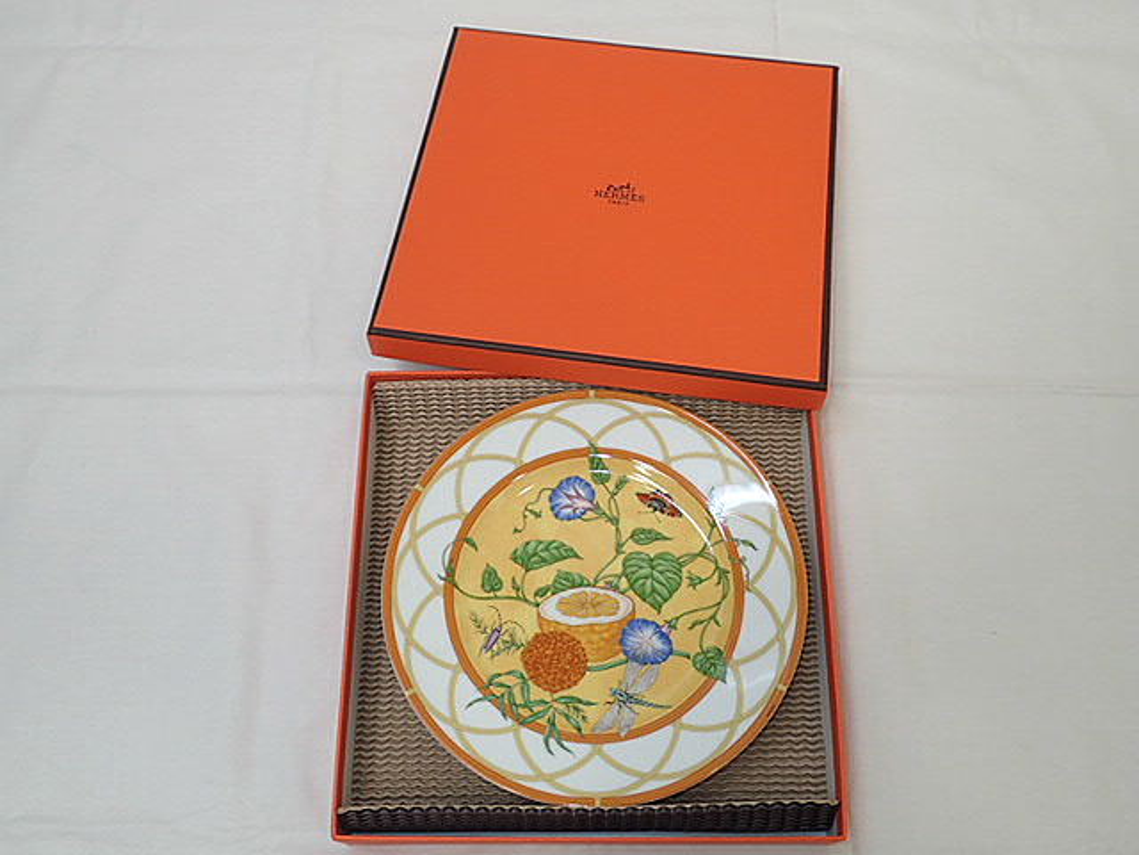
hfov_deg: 52.6
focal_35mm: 35
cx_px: 570
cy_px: 428
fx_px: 1152
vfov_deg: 40.7
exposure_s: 1/60
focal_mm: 6.42
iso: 125
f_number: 2.6
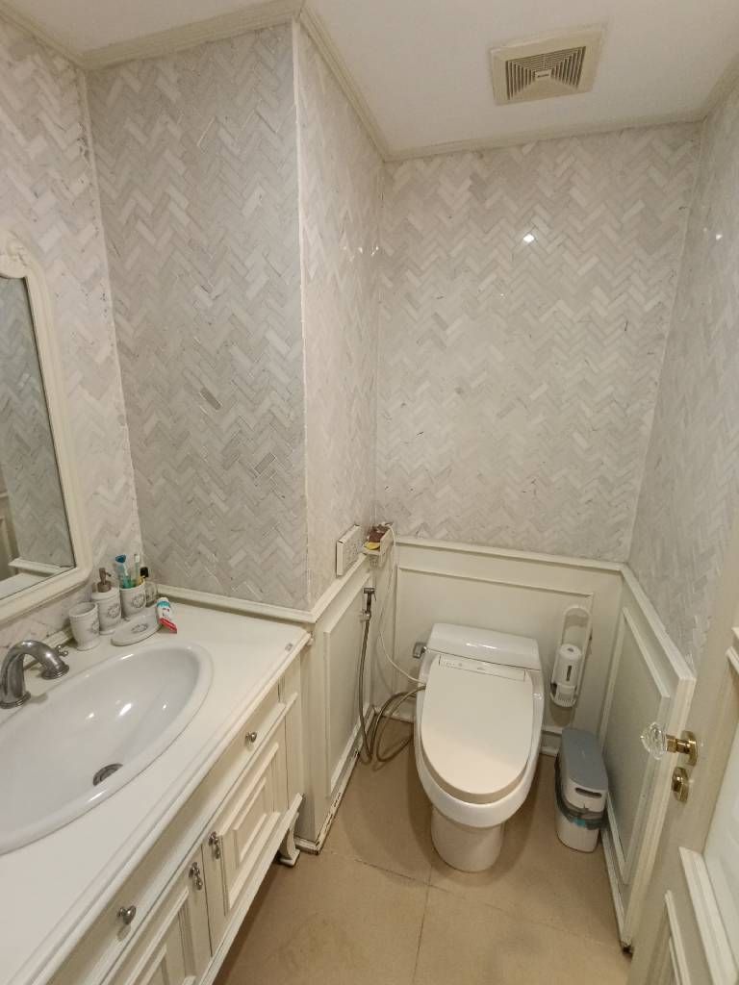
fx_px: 455
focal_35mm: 16
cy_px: 492
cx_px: 370
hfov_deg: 78.1
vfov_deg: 94.5
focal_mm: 1.65
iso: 200
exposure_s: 1/50.3
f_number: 2.2
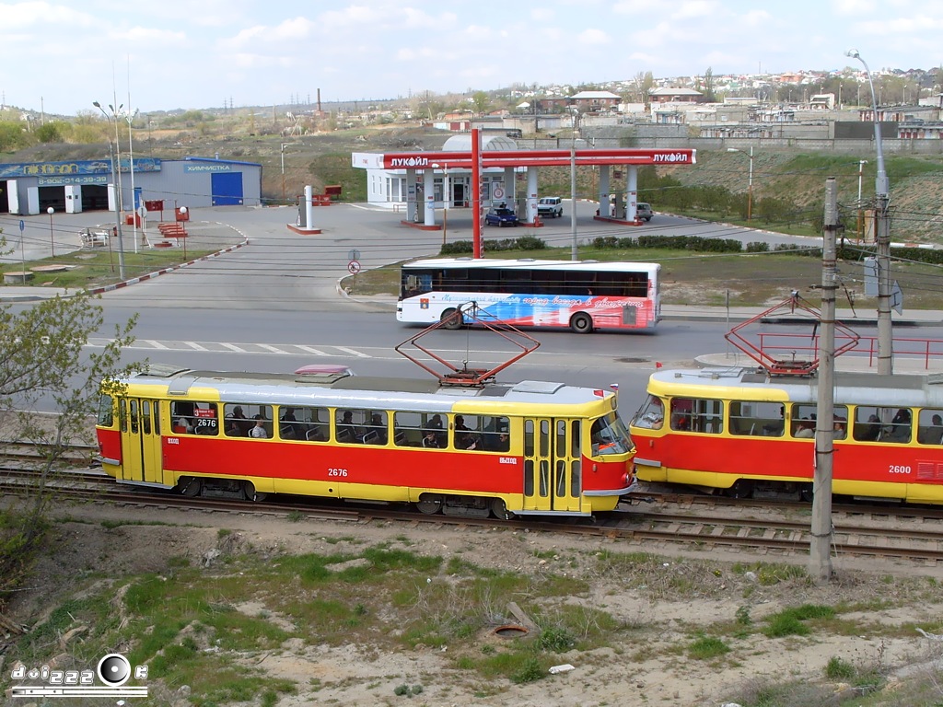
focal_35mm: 35
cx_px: 472
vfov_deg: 40.7
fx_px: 953
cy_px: 354
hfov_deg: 52.6
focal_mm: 7.8
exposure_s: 1/350
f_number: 5.7
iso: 80
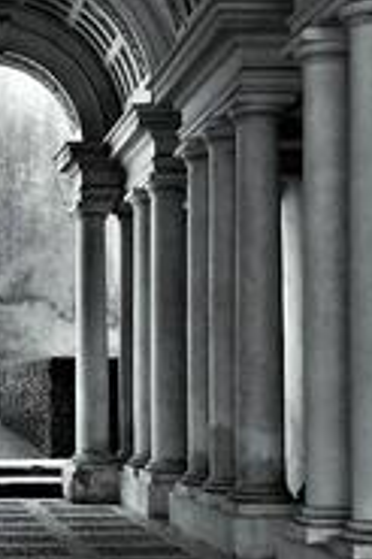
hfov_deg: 9.1
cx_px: 97
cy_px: 266
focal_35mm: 151
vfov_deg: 13.6
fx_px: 2339
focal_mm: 31
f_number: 5
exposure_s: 1/60
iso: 100
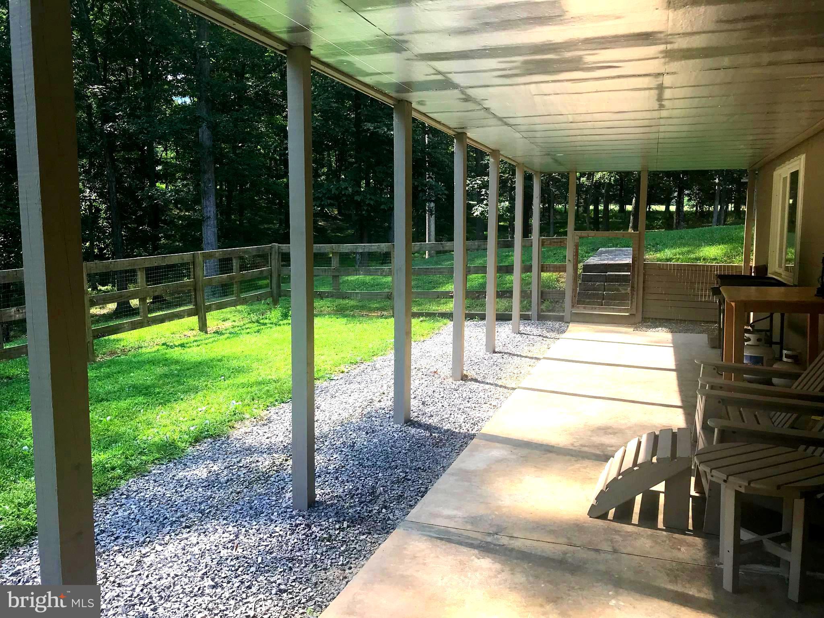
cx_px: 412
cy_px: 309
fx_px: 667
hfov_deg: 63.4
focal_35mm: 28
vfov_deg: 49.7
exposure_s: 1/407
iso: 20
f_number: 1.8
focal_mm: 3.99
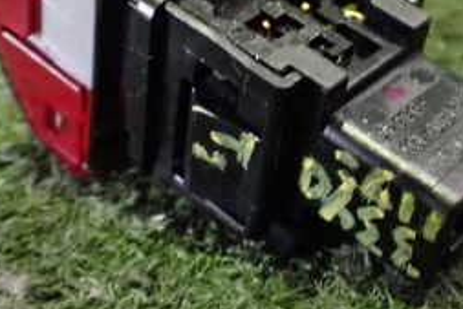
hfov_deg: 27.2
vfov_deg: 18.3
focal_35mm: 74
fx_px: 952
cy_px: 55
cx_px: 287
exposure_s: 1/30
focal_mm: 5.4
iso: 1250
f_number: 2.3
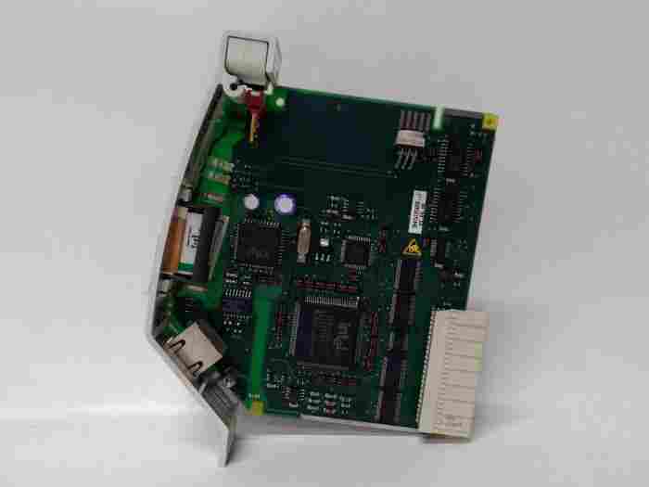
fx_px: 506
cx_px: 324
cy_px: 244
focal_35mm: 27
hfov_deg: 65.3
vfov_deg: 51.4
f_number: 2
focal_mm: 3.79
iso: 224
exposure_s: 1/33
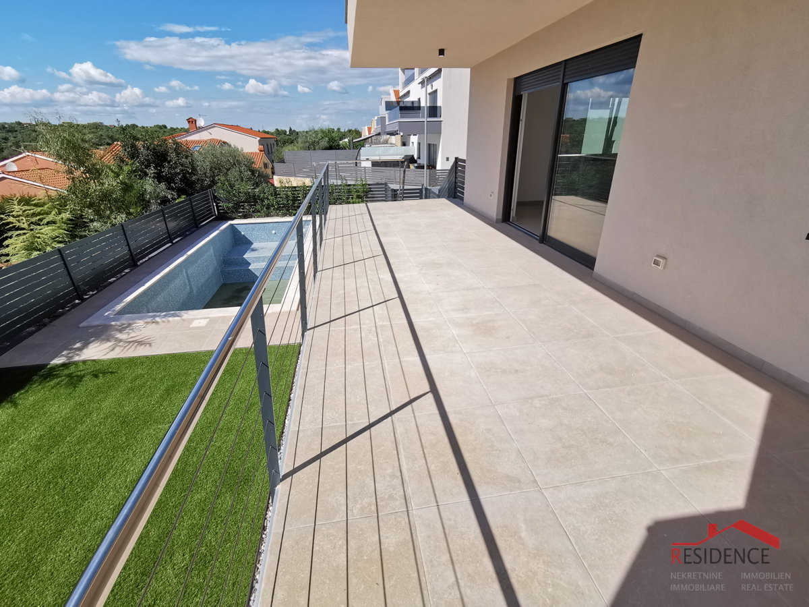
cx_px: 404
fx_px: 374
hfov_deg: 94.5
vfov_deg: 78.1
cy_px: 304
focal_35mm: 16
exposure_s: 1/880
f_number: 2.2
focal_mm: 2.35
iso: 50
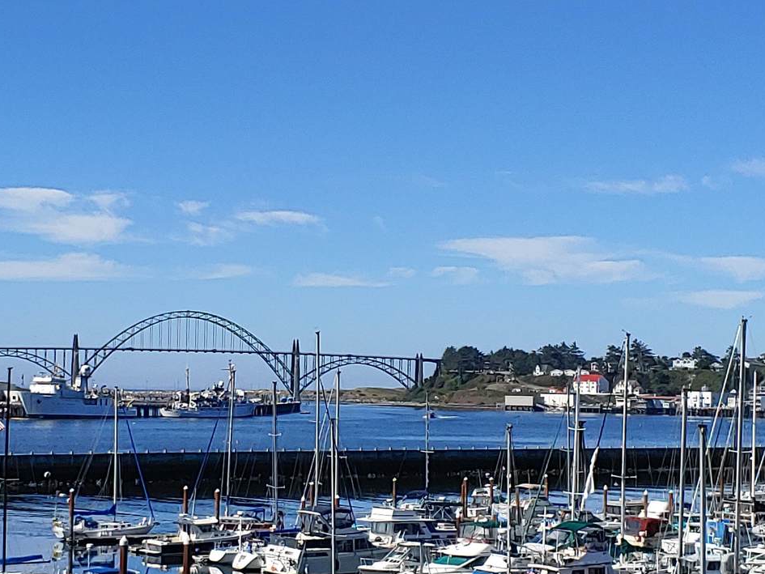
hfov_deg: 23.3
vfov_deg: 17.5
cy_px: 362
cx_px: 315
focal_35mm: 84
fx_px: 1857
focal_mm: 4.23
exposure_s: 1/3846
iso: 50
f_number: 1.5
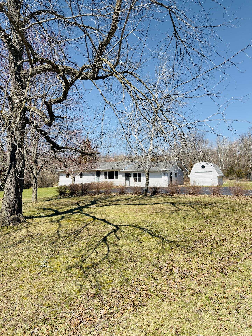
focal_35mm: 24
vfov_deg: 71.6
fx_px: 233
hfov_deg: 56.8
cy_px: 168
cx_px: 126
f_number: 1.78
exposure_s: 1/3135
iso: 64
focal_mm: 6.76
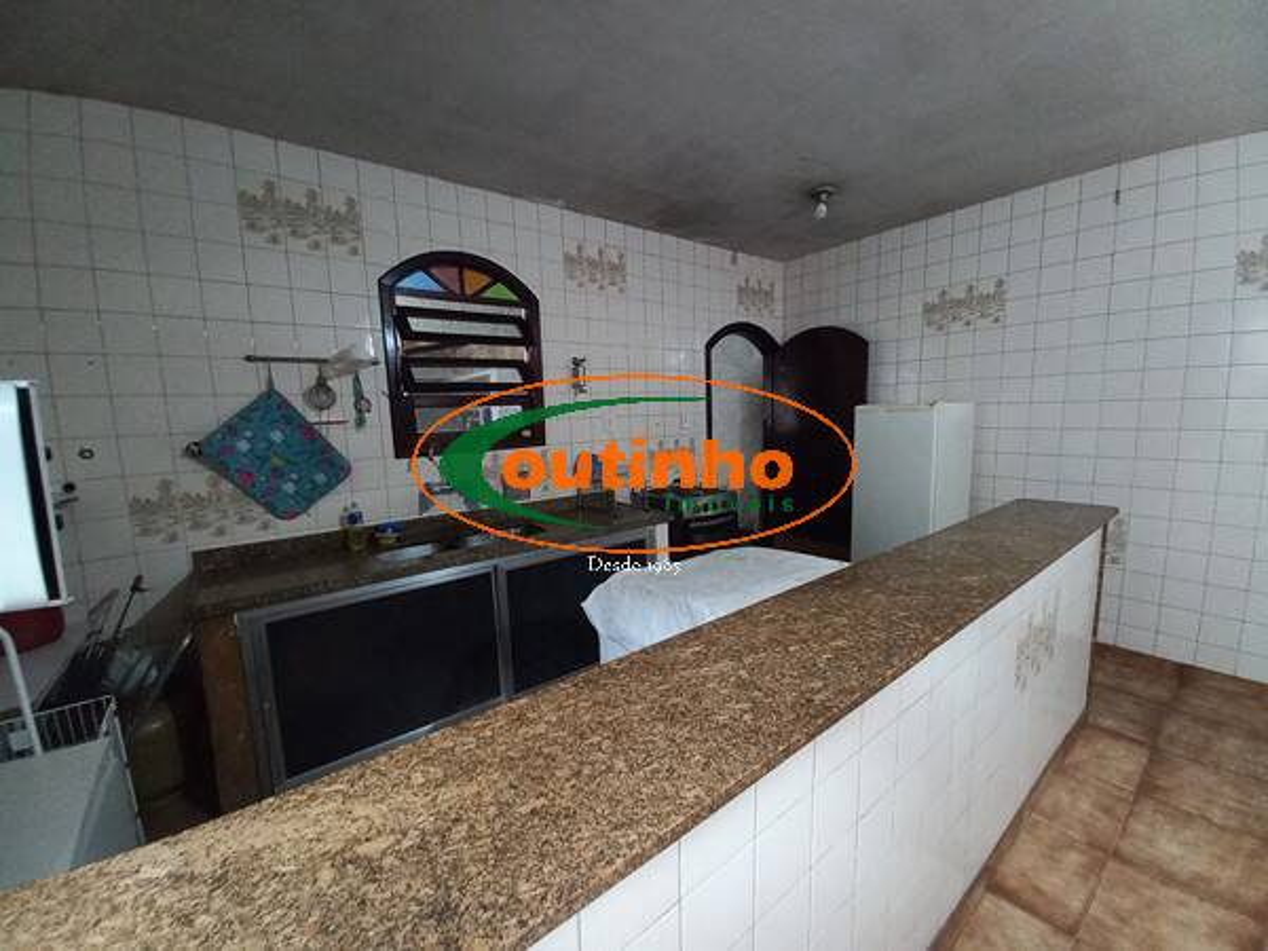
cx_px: 634
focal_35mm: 13
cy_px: 476
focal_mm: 1.42
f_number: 2.2
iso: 250
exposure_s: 1/15
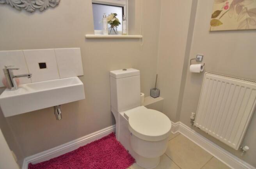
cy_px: 84
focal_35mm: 16
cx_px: 128
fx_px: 117
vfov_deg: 71.8
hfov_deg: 95.1
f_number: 4
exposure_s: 1/60
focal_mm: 11
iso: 800
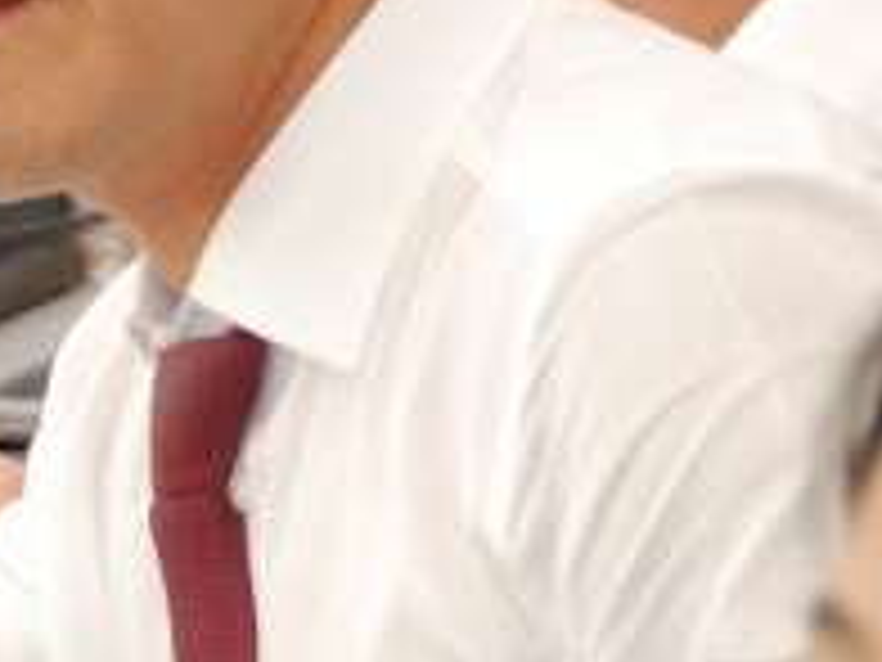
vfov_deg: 2.6
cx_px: -140
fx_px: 14651
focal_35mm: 575
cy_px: 164
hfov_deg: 3.4
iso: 1000
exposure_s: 1/60
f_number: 5.6
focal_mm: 130
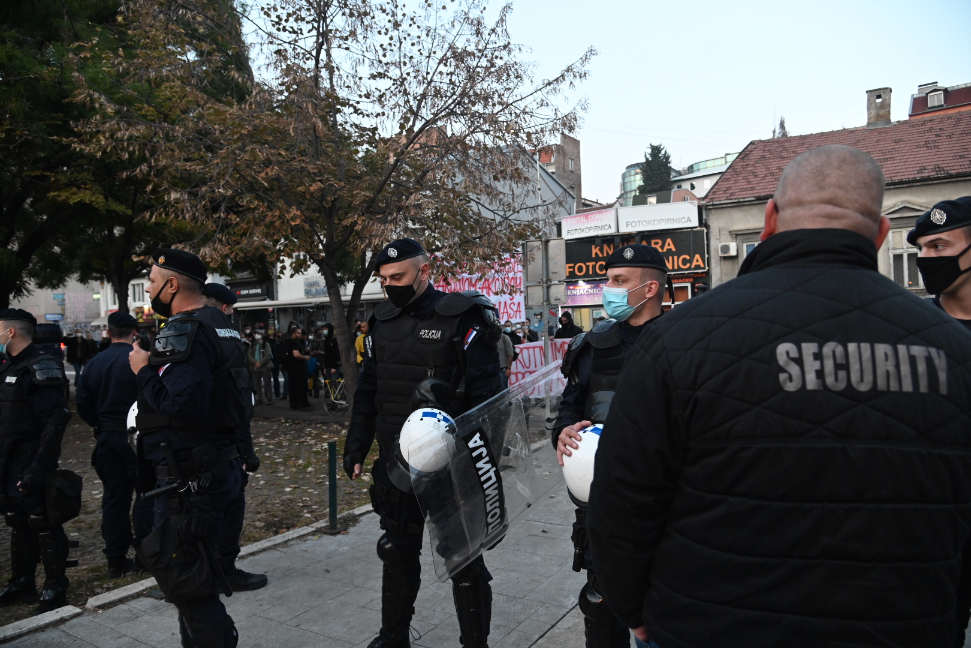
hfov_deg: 73.7
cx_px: 486
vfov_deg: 53.1
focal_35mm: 24
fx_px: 647
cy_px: 324
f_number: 4
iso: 2500
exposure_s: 1/250
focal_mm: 24
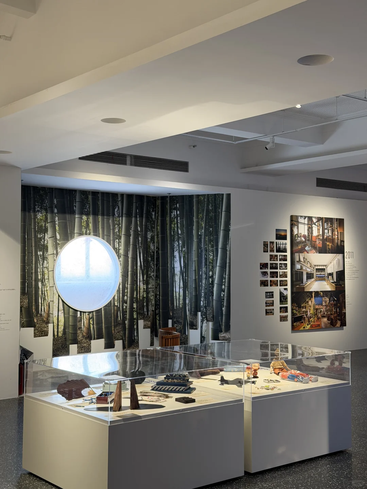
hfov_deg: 30.3
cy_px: 244
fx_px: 679
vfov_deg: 39.7
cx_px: 184
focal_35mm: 48
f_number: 1.78
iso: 200
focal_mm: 6.76
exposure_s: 1/50
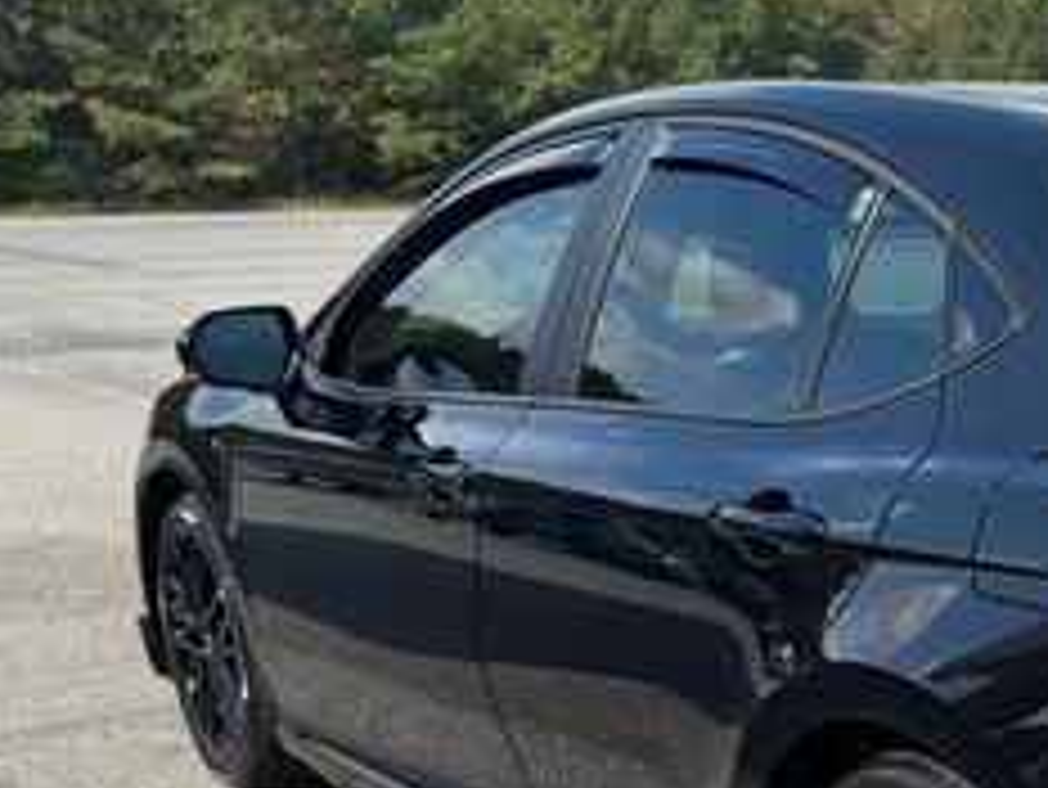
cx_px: 1255
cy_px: 806
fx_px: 1999
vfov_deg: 21.4
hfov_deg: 26.2
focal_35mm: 66
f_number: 1.78
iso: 80
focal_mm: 6.76
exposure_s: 1/3096
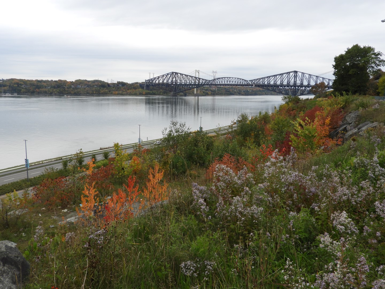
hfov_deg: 60.0
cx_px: 192
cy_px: 144
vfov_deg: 46.8
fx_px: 334
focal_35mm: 30
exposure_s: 1/400
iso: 100
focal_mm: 5.4
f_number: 3.5
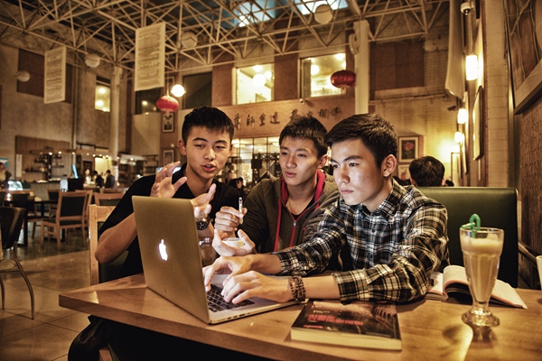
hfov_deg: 73.7
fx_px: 361
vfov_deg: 53.1
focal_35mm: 24
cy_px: 180
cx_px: 271
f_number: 3.2
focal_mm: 24
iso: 1600
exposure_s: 1/50
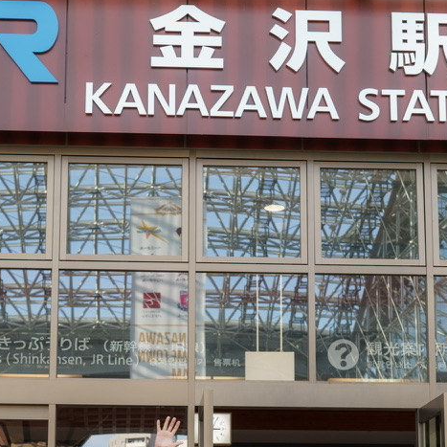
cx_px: 180
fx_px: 1154
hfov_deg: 21.9
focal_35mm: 79
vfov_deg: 21.5
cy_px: 392
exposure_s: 1/160
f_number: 4
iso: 320
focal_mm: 40
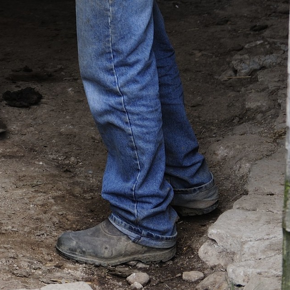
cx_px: -41
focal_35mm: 176
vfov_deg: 9.5
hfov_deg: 9.8
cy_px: -232
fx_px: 1668
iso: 200
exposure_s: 1/160
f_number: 4
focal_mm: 55
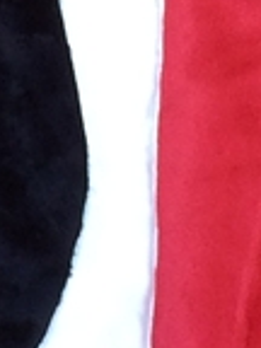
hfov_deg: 9.1
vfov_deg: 12.0
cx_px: -24
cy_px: -75
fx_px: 1619
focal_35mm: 161
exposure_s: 1/120
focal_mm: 4.15
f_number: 2.2
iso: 64
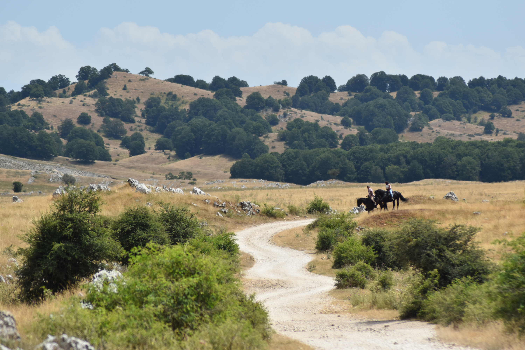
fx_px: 3937
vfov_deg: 5.1
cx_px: 262
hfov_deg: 7.6
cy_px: 175
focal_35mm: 270
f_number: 5.6
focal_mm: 180
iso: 320
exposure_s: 1/2000
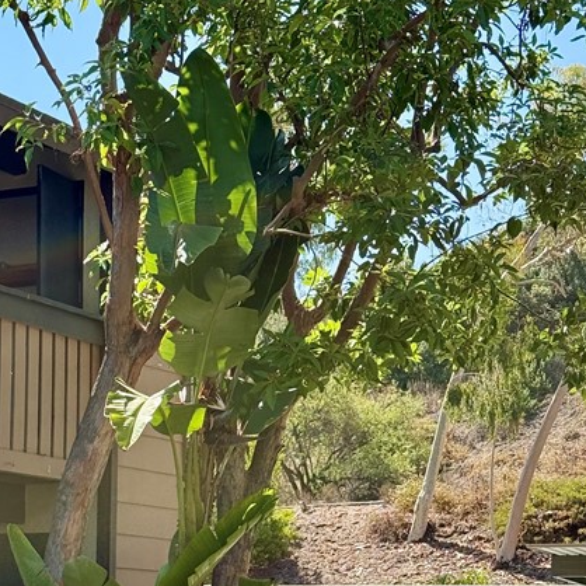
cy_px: 545
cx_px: 64
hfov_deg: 16.5
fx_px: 1992
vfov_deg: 16.5
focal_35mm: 104
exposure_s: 1/1715
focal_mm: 6.76
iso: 80
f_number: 1.78
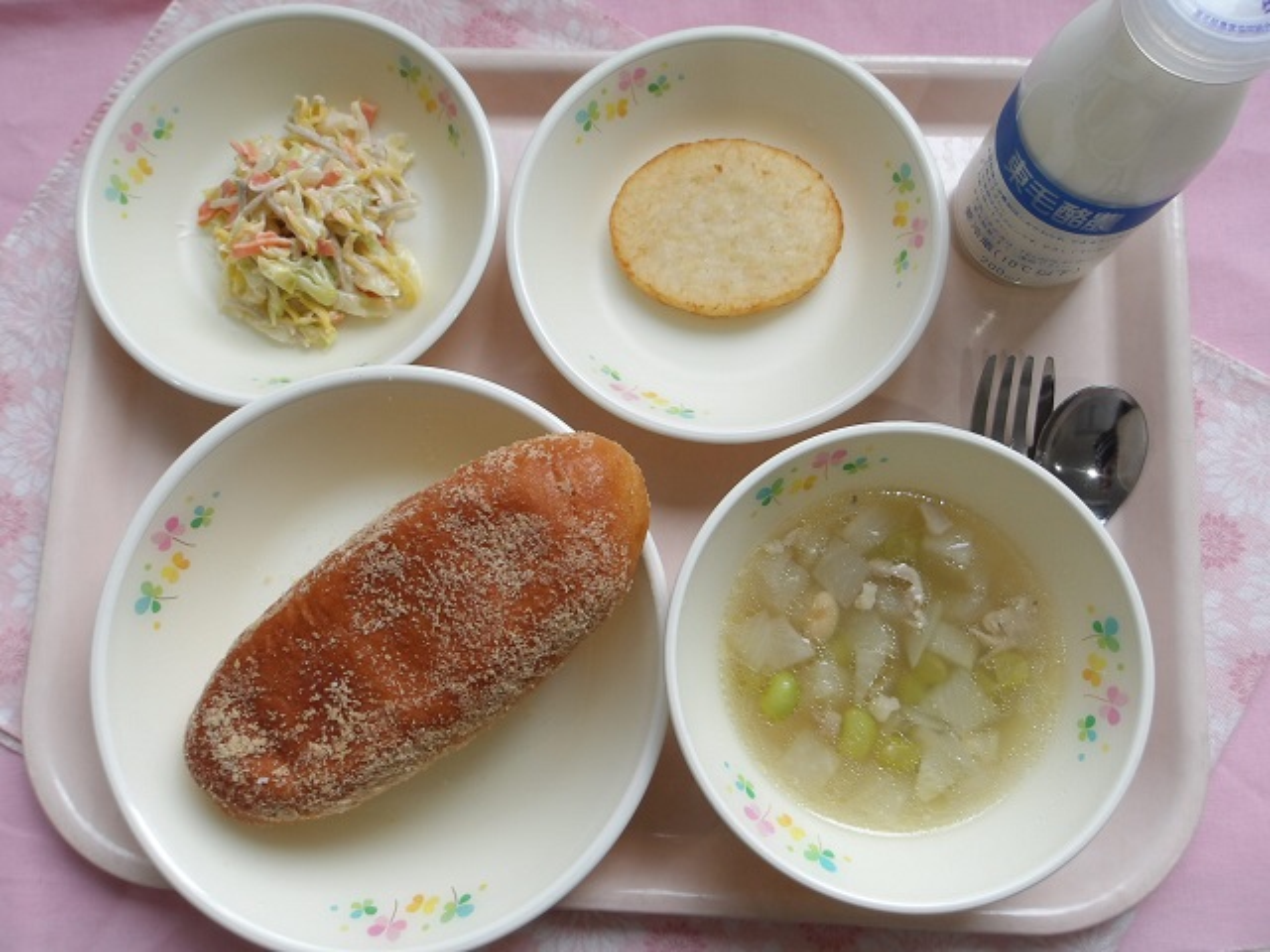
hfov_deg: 65.3
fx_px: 991
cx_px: 635
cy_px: 476
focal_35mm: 27
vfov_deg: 51.4
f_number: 3
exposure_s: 1/115
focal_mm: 4.9
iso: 100
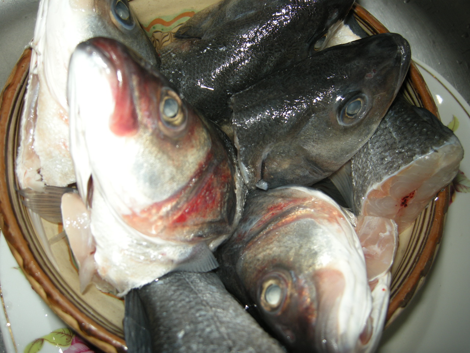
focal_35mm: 35
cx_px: 235
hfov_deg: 52.6
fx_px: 475
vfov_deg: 40.7
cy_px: 176
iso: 64
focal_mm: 7.5
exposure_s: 1/60
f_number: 2.7
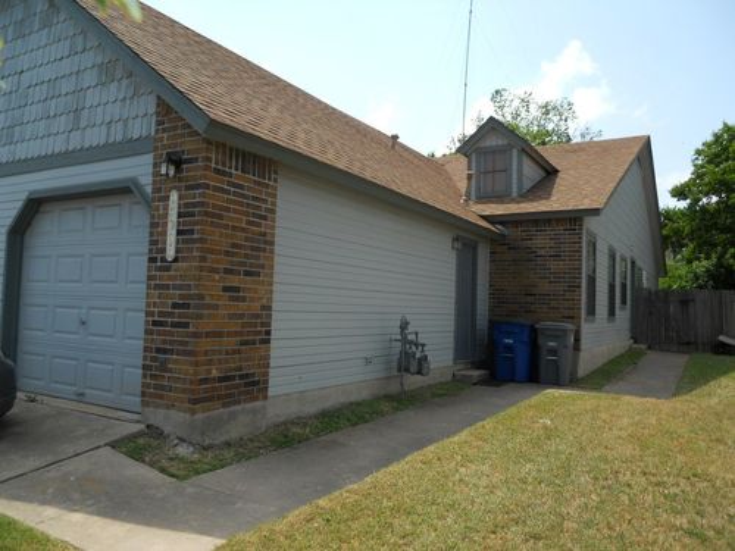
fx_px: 595
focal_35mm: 28
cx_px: 368
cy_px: 276
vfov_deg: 49.7
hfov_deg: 63.4
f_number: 2.7
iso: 80
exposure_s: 1/1000
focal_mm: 5
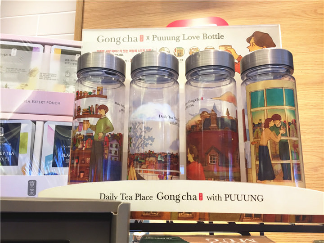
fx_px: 271
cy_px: 122
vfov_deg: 48.2
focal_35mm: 29
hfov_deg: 61.7
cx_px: 162
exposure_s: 1/30
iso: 64
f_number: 2.2
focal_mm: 4.15
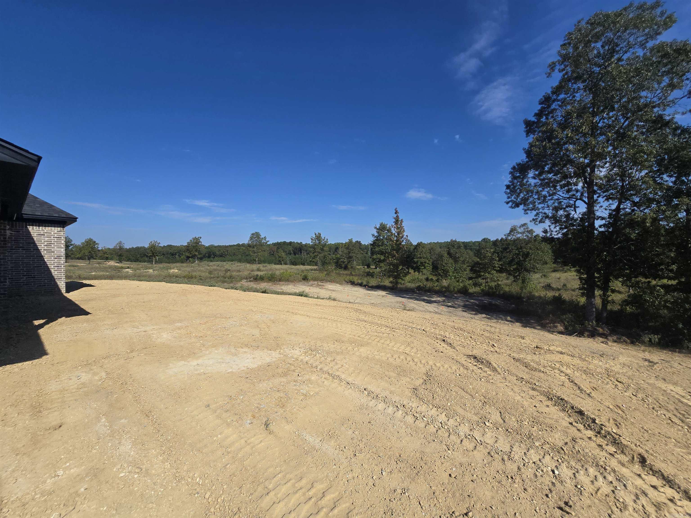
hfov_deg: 106.2
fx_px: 260
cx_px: 346
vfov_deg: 89.9
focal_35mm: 13
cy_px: 259
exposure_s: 1/4256
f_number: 2.2
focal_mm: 2.2
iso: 50
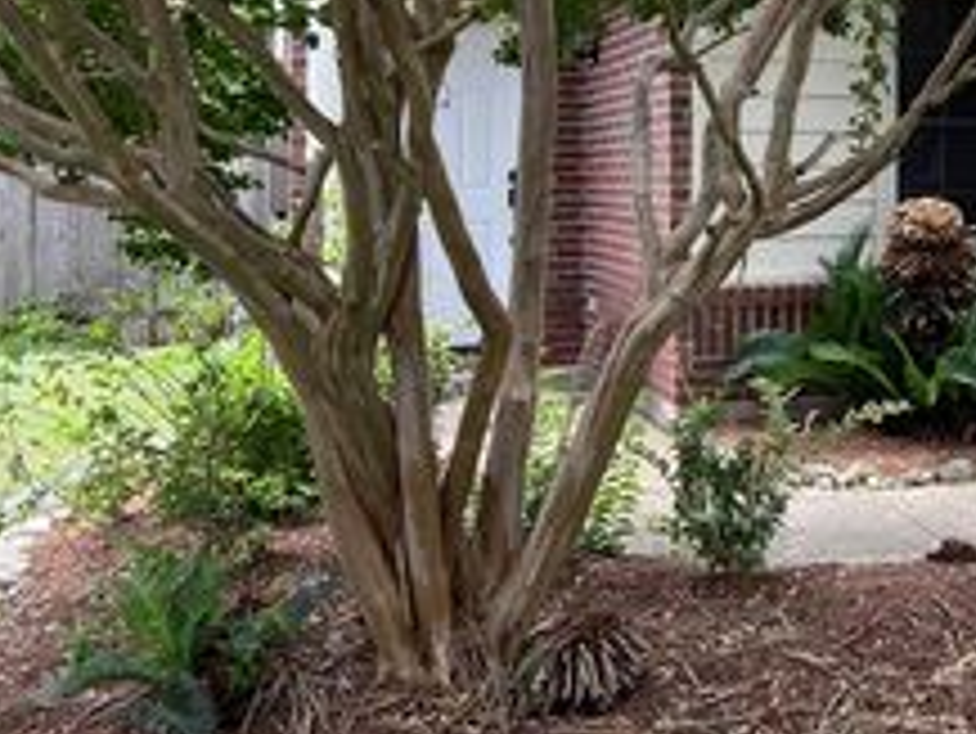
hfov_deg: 29.1
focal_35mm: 60
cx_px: 1070
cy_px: 169
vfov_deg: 24.1
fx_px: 1693
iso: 32
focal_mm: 4.25
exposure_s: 1/414
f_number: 1.8
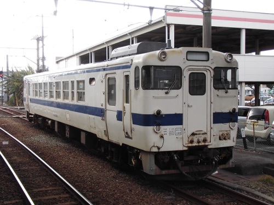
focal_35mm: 45
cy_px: 102
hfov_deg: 42.1
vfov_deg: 32.2
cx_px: 137
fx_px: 356
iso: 64
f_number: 3.8
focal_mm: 8.03
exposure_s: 1/125
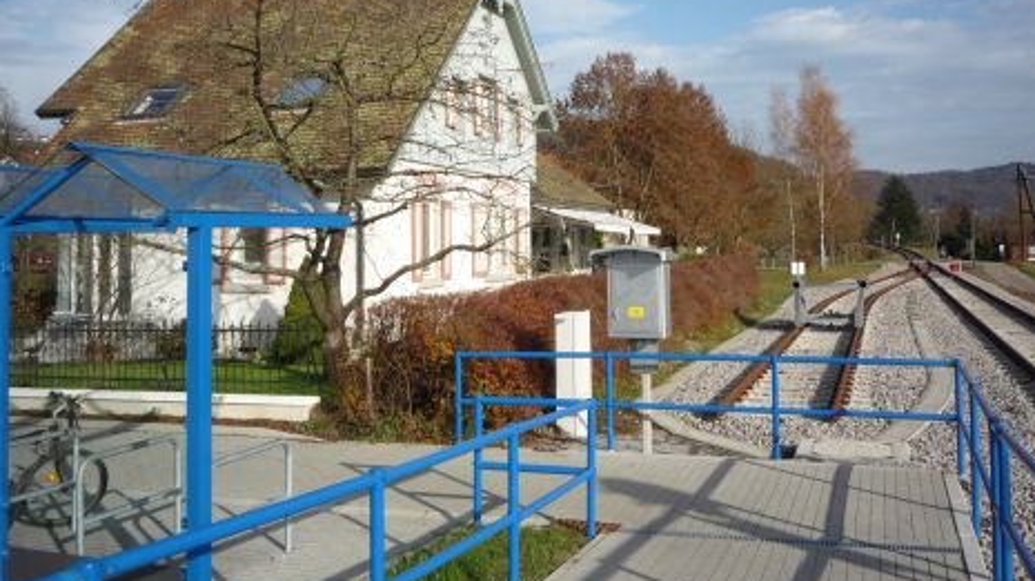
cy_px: 191
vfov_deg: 32.5
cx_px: 532
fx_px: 987
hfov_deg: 55.3
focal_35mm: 36
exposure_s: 1/400
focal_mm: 5.2
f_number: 5.6
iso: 100
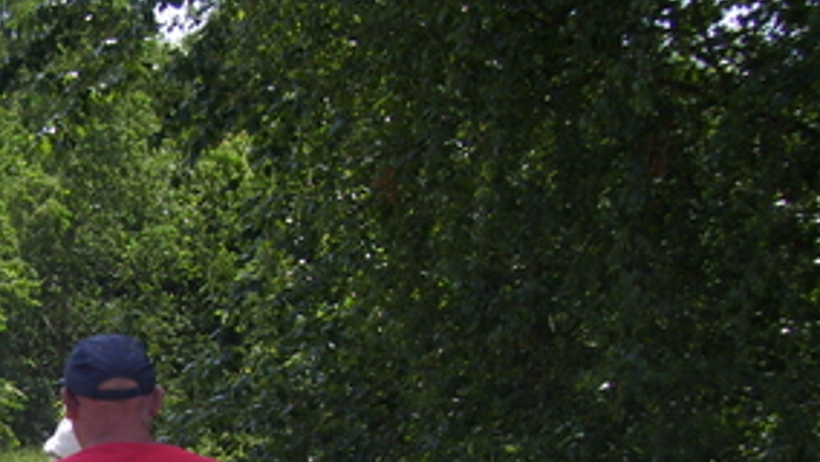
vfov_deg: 14.4
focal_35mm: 83
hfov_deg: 24.3
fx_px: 1805
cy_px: 459
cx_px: -23
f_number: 2.7
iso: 80
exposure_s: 1/640
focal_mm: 6
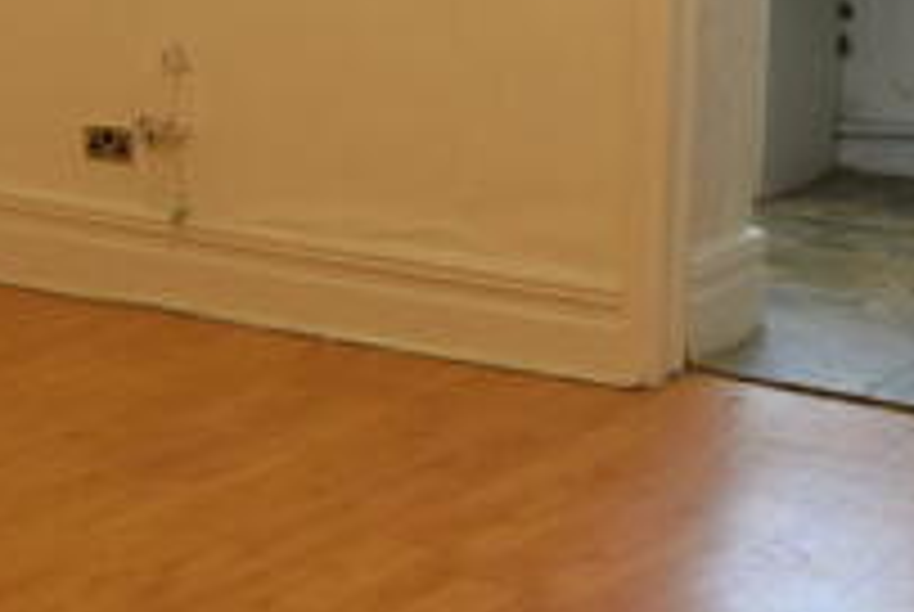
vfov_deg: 15.6
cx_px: 196
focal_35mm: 87
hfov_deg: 23.0
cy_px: 47
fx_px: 2212
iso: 400
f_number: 5
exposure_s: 1/100
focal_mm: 18
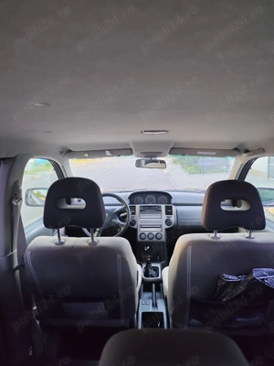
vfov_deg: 73.9
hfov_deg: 58.9
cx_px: 137
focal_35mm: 23
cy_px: 183
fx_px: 243
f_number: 1.65
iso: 250
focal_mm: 6.14
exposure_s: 1/50
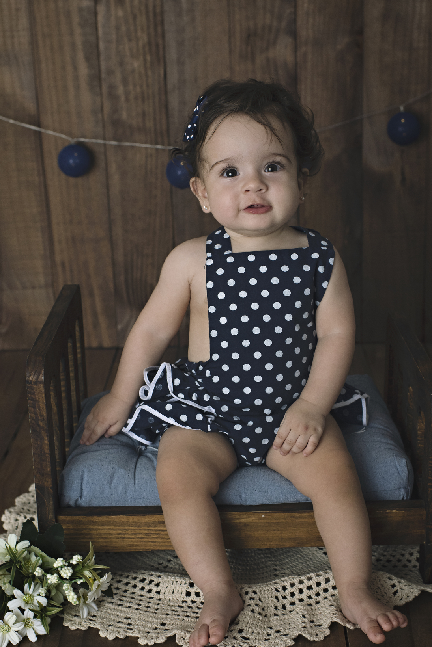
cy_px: 329
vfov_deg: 34.7
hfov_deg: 23.6
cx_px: 234
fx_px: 1036
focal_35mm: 58
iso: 500
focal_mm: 35
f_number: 4
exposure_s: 1/250
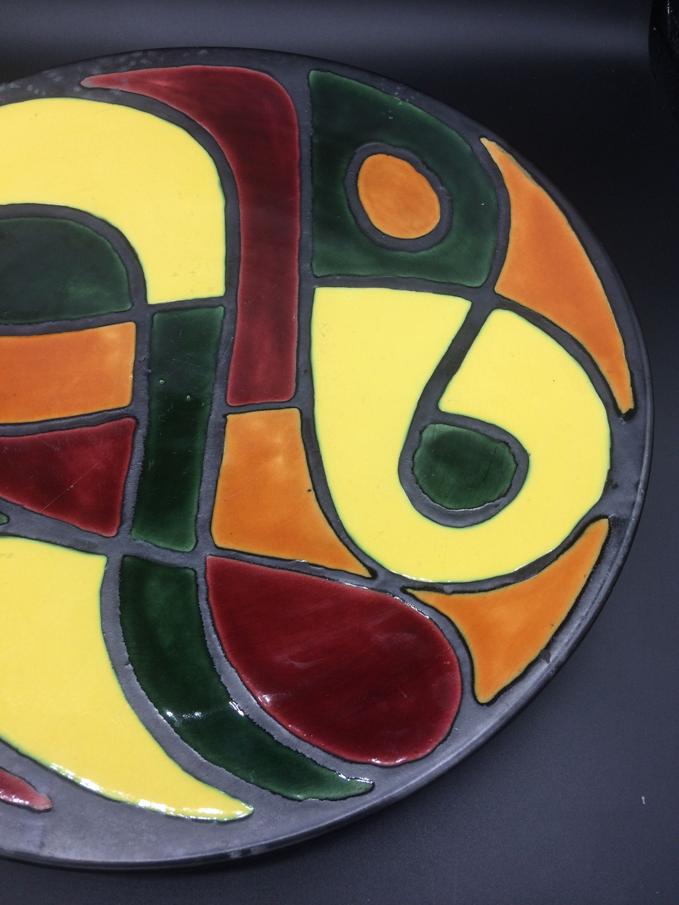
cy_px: 452
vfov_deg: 61.7
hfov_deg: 48.2
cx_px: 340
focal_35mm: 29
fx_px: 758
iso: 40
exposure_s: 1/100
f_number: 2.2
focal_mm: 4.15
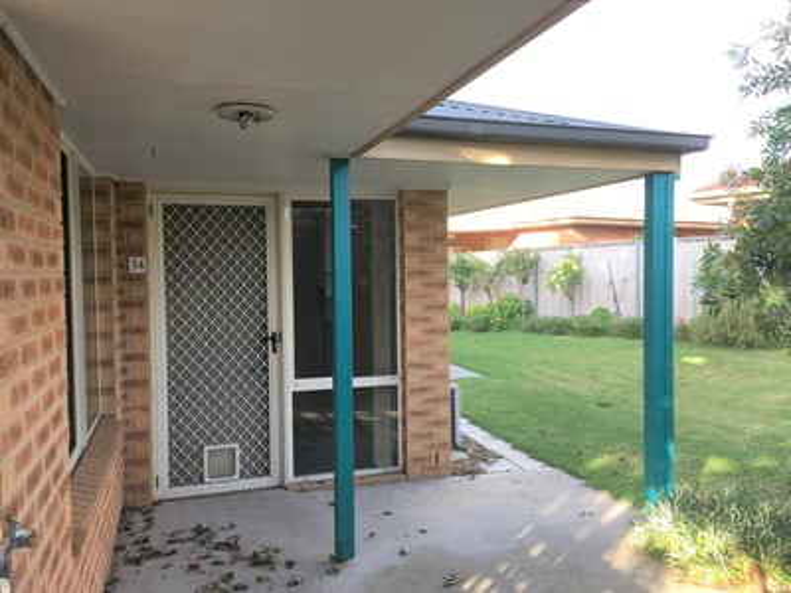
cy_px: 296
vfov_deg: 48.2
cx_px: 396
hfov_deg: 61.7
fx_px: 663
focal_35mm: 29
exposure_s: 1/129
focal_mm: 4.15
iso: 25
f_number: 2.2
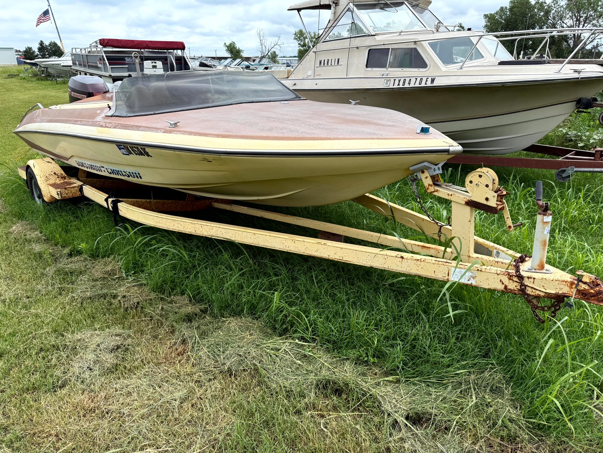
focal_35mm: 24
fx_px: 418
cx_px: 302
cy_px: 226
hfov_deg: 71.6
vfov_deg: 56.8
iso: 80
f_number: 1.78
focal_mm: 6.76
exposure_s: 1/2232
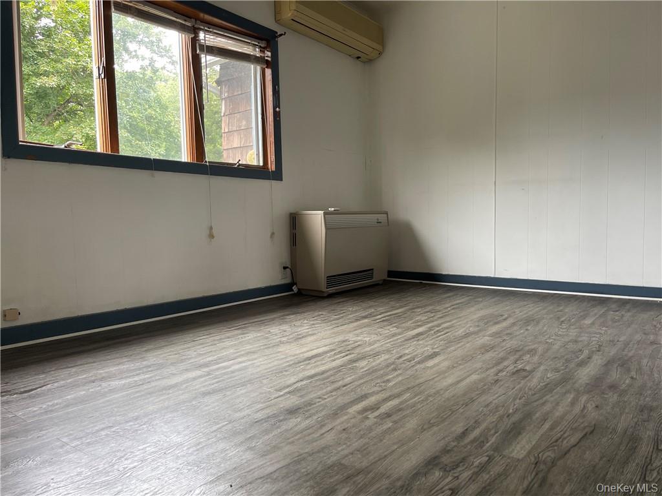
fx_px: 497
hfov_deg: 67.3
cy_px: 248
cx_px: 331
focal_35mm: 26
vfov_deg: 53.1
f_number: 1.6
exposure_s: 1/116
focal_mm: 5.1
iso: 125
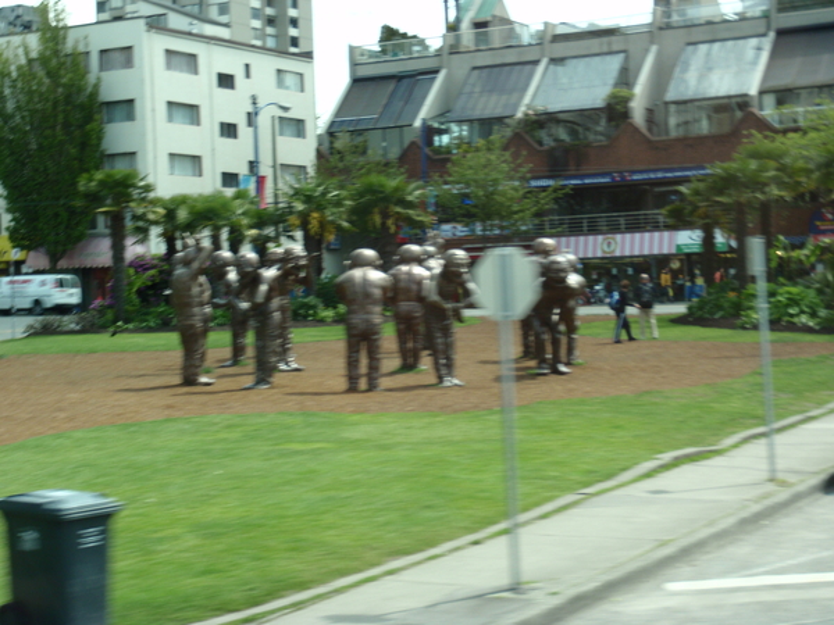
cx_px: 417
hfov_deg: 27.8
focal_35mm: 70
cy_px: 312
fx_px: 1687
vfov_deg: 21.0
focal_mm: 12.5
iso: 100
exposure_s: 1/30
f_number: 4.9
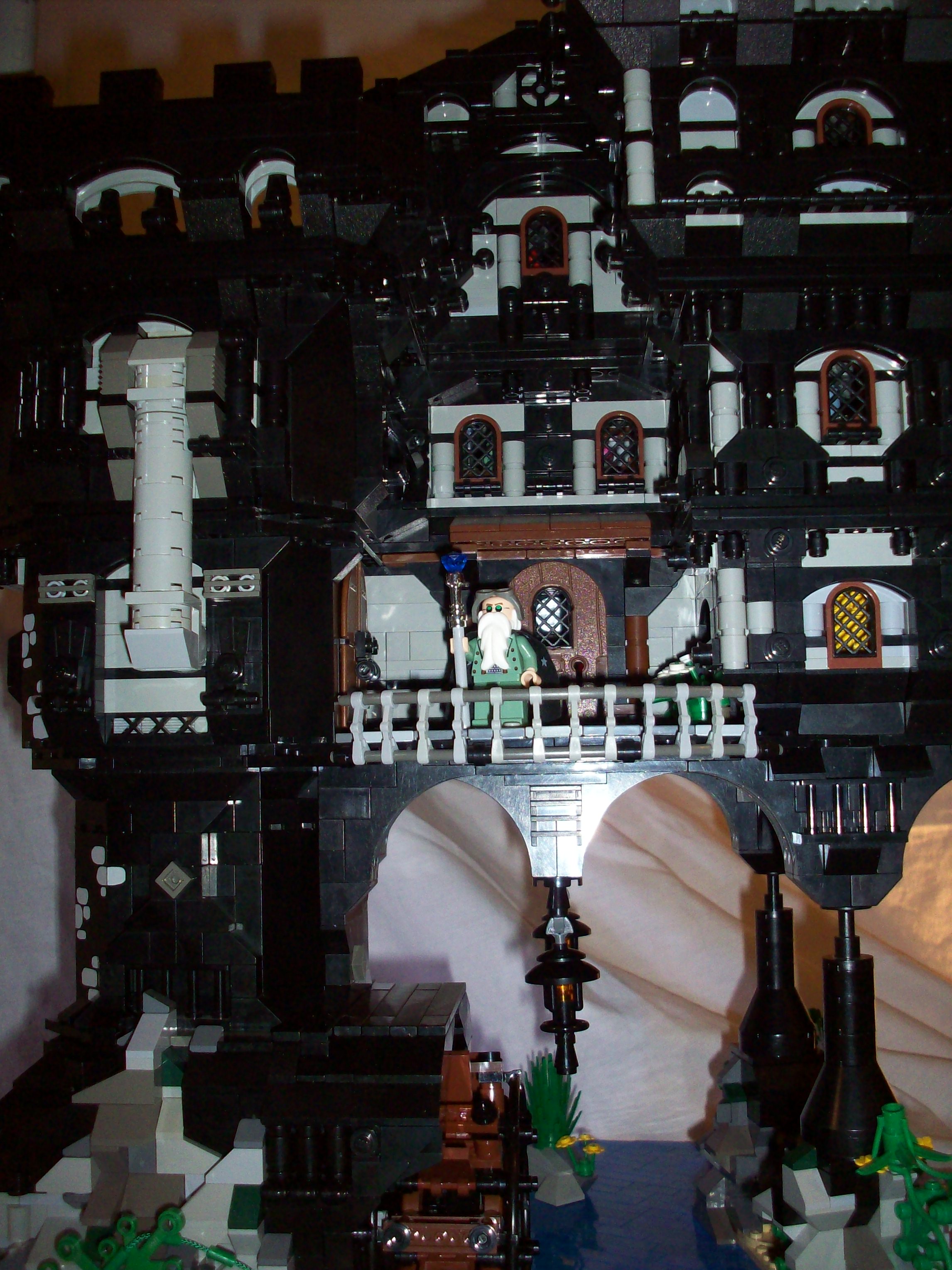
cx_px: 476
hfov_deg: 38.7
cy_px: 635
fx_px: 1357
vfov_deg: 50.1
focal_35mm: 37
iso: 160
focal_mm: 6.2
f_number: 2.8
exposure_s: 1/64
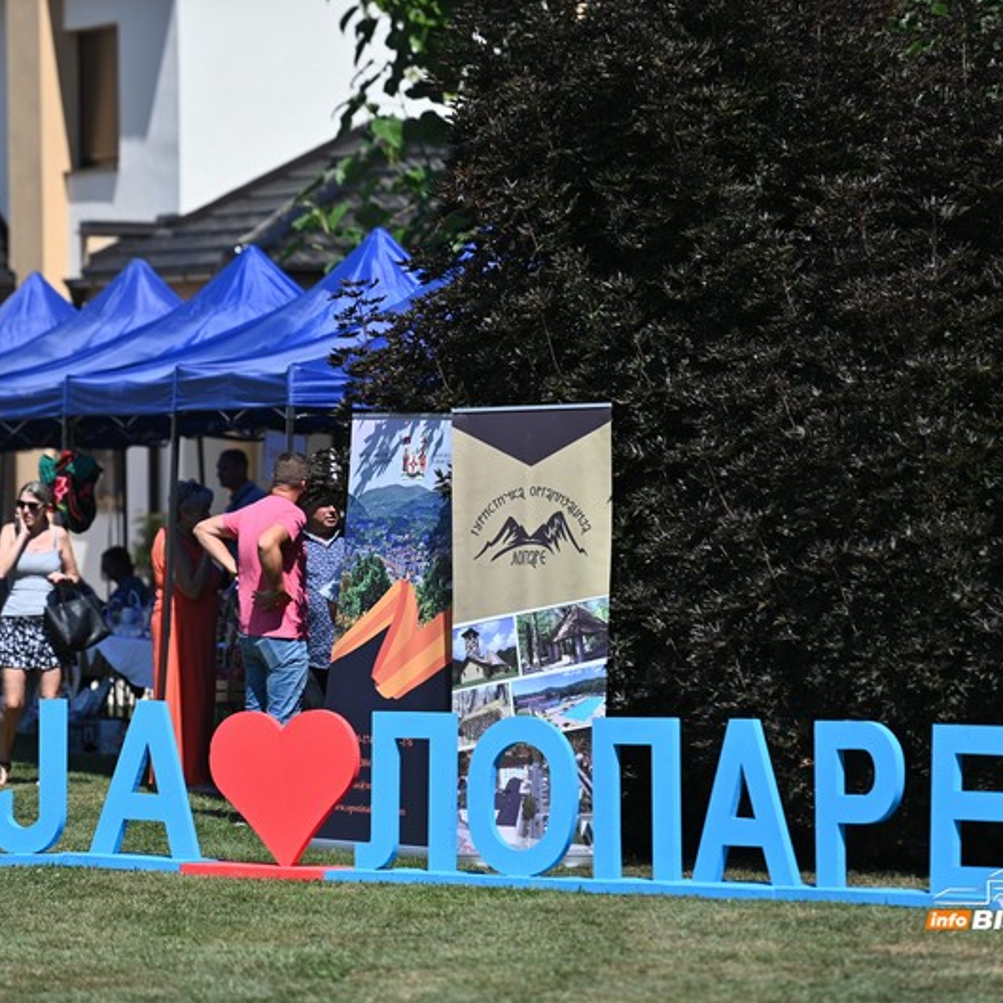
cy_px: 501
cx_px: 428
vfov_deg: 7.6
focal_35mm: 231
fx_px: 7573
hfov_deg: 7.6
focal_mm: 180
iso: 250
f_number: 2.8
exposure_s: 1/8000
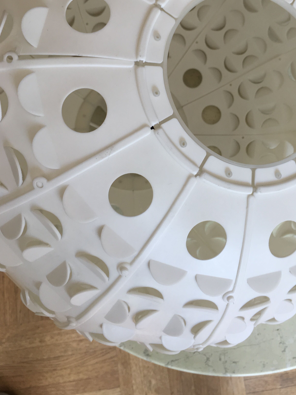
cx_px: 187
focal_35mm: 38
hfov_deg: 37.5
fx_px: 433
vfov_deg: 48.3
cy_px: 139
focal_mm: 4.15
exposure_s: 1/100
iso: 32
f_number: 2.2
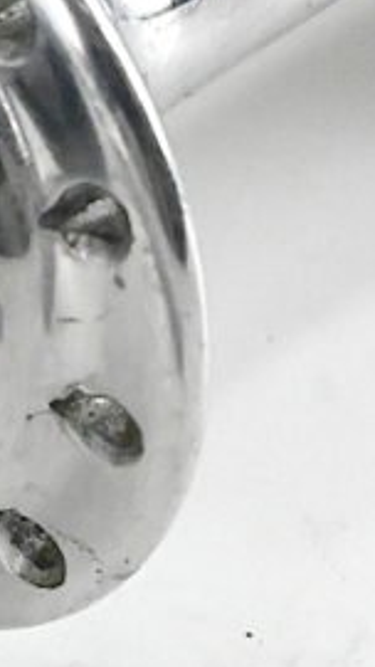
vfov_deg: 4.1
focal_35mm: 521
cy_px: -33
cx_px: -385
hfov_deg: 2.3
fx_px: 9204
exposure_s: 1/640
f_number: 13
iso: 10000
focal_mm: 70
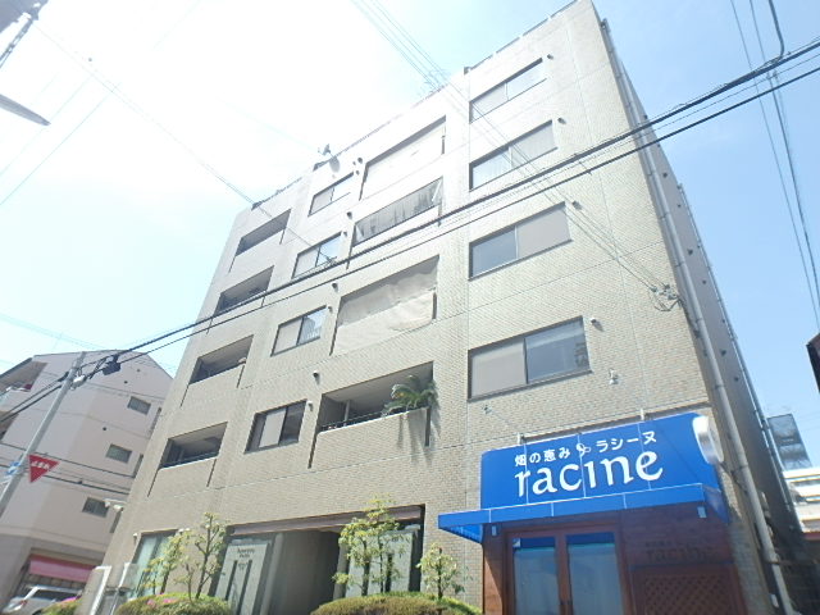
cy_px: 308
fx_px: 497
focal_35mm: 21
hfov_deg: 79.0
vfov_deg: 63.4
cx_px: 410
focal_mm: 3.7
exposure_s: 1/500
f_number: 3.5
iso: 125
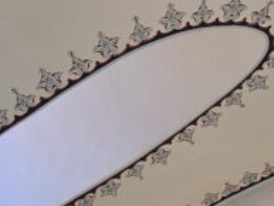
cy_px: 472
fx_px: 966
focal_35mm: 122
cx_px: 378
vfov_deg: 10.6
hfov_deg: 15.2
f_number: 1.8
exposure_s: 1/100
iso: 125
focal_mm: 5.4
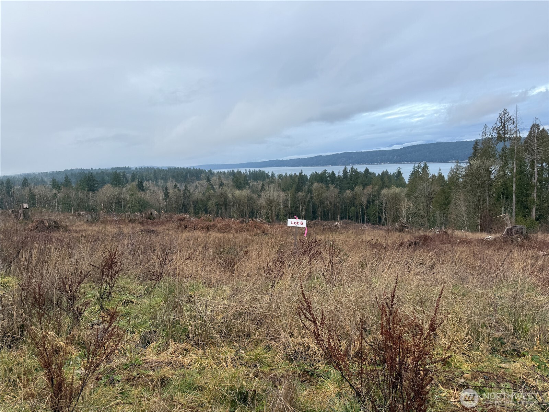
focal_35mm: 24
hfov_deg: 71.6
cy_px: 206
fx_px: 381
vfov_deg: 56.8
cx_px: 274
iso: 80
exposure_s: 1/571
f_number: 1.78
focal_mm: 6.76
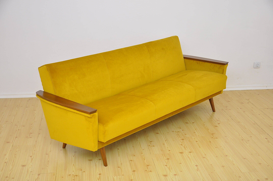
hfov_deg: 35.1
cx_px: 136
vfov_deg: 23.7
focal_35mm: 57
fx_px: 432
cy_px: 90
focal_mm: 38
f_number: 4.5
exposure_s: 1/200
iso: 400
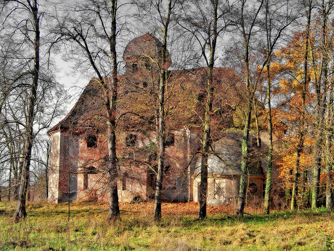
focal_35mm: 43
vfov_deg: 33.6
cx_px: 167
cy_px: 126
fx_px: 415
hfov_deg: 43.9
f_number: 2.8
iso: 64
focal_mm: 6.75
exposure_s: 1/250
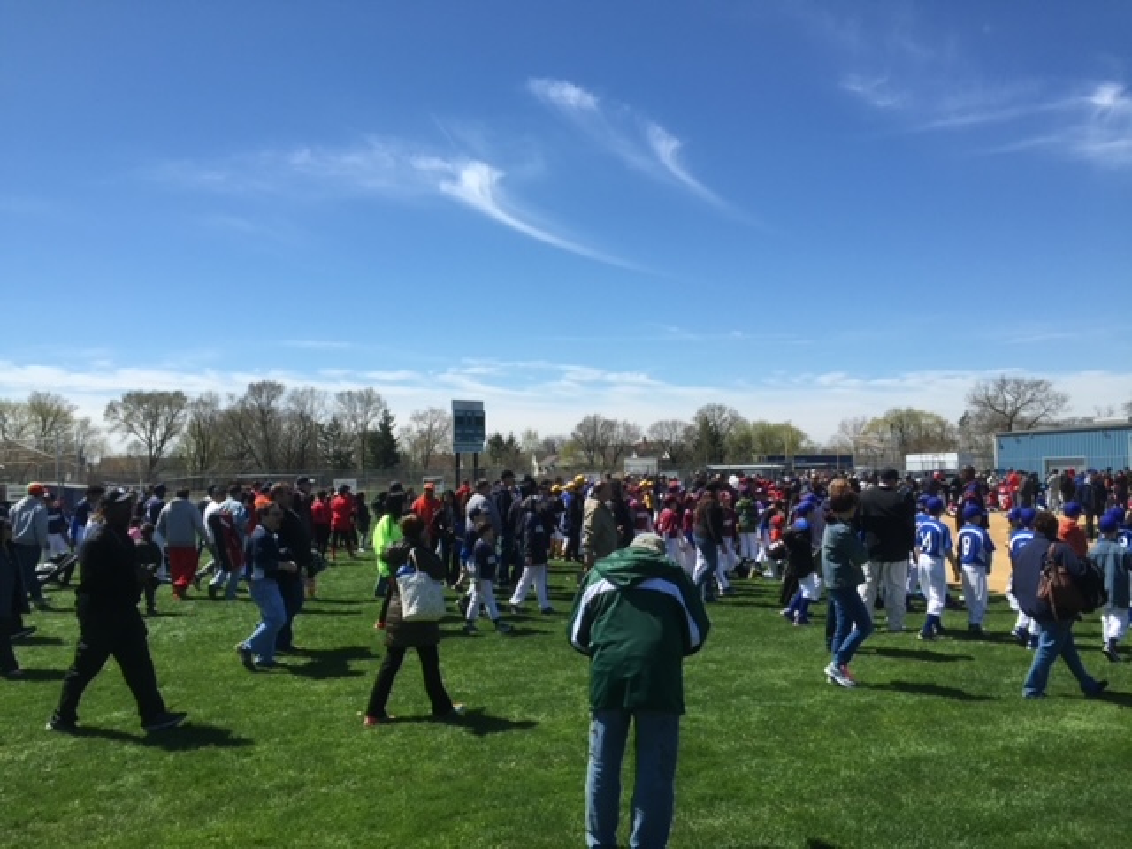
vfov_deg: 48.2
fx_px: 948
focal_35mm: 29
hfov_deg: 61.7
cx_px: 566
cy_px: 424
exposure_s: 1/2083
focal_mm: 4.15
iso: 32
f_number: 2.2
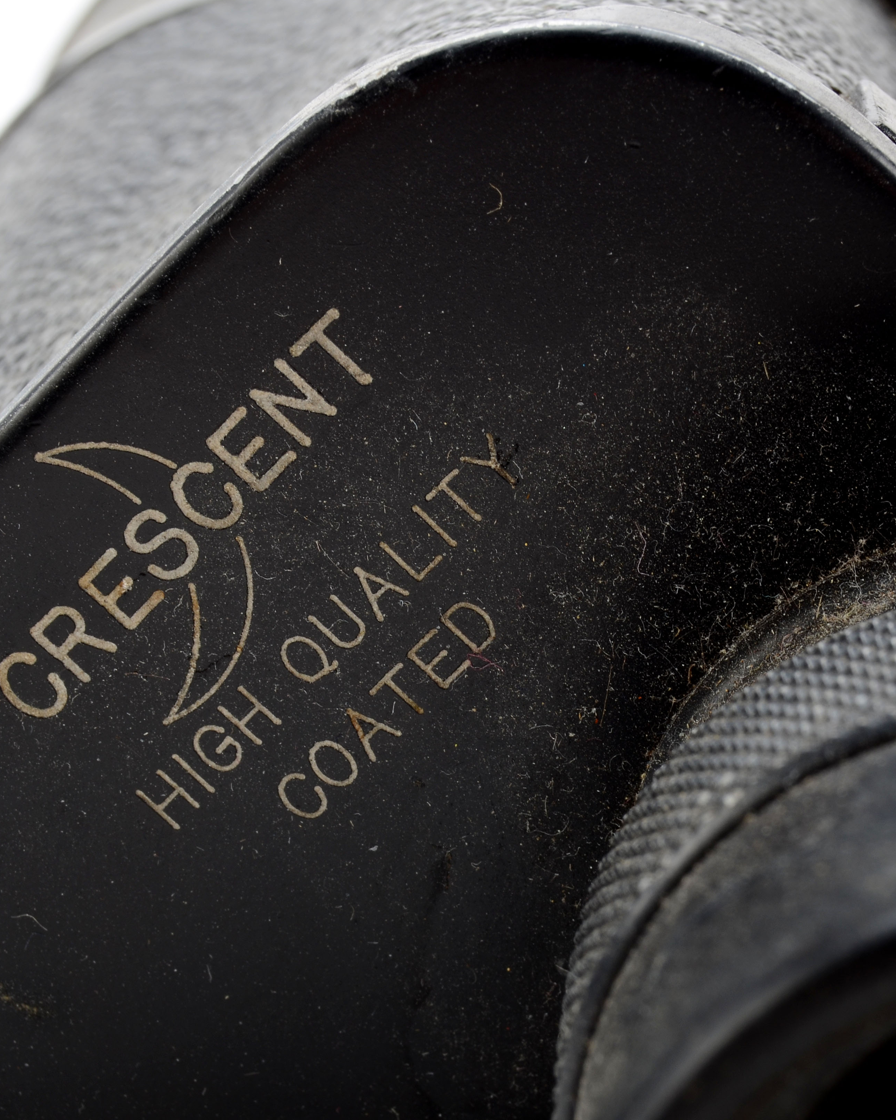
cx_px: 561
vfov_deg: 16.3
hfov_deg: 13.1
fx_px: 3902
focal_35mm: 118
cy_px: 561
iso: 100
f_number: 18
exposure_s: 1/160
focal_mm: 55
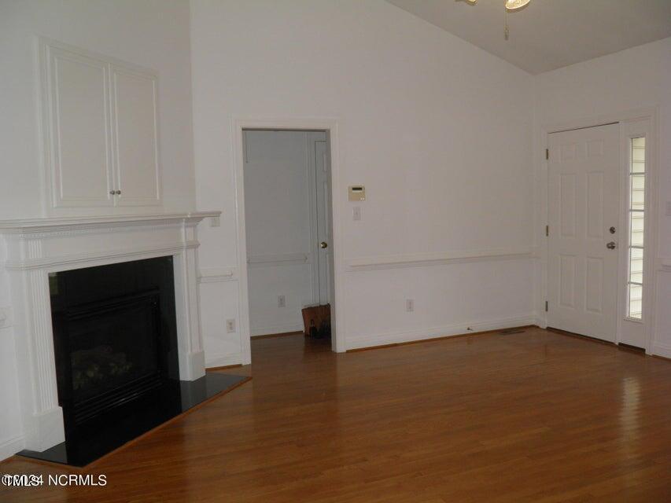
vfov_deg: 46.8
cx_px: 336
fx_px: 582
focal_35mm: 30
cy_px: 252
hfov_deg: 60.0
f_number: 3
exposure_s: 1/40
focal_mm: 5.5
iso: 100
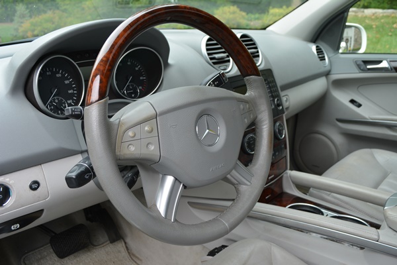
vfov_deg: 43.6
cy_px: 132
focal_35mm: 30
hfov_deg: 61.9
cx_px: 198
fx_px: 331
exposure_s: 1/125
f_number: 5.6
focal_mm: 20
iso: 320
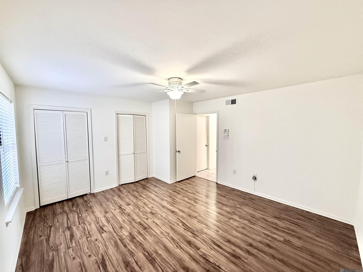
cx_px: 182
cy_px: 136
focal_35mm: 14
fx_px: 147
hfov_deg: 102.1
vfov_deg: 85.7
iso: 500
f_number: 2.2
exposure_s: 1/120
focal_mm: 2.22
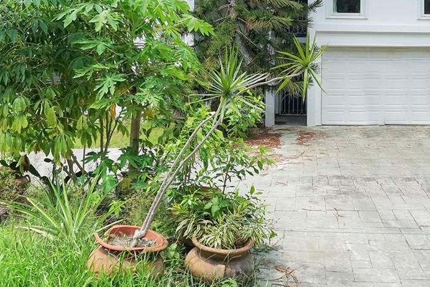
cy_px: 75
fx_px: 442
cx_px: 297
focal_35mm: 37
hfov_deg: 50.7
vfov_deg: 35.2
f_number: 11
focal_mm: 16
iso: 400
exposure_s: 1/200
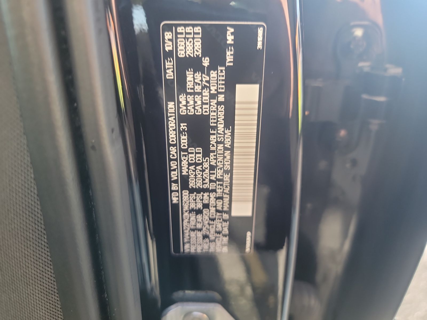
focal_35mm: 24
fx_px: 296
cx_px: 214
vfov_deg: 56.8
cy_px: 160
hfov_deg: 71.6
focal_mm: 6.7
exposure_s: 1/59
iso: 136
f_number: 1.8
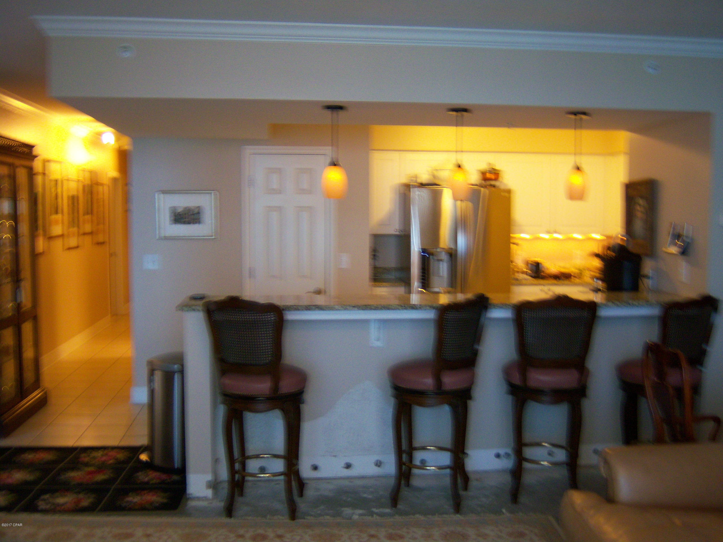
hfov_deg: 51.4
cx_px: 362
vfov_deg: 39.7
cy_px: 271
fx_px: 752
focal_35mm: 36
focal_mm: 7.5
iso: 160
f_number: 2.8
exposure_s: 1/13
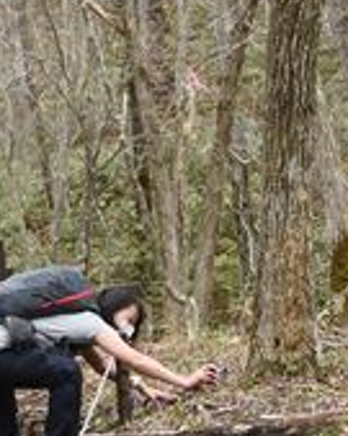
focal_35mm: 200
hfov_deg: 7.7
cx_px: -46
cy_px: 311
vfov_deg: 9.6
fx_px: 2577
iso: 100
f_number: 4.5
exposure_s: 1/100
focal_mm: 48
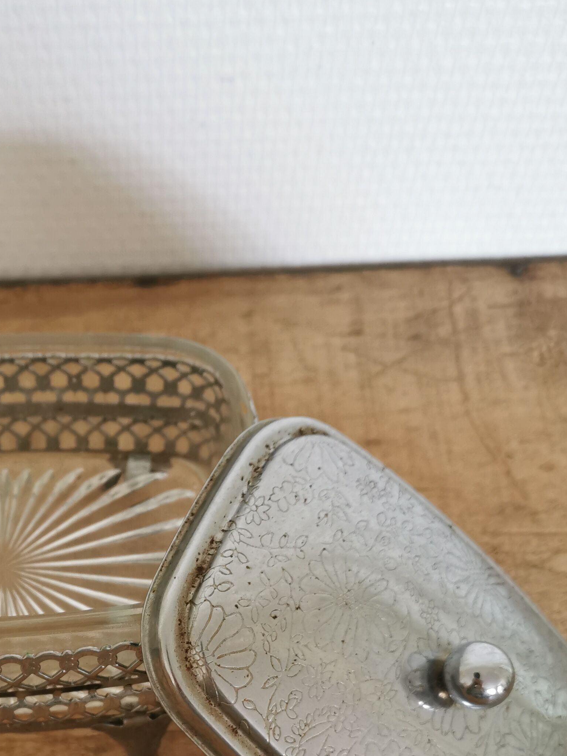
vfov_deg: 38.2
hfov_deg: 29.5
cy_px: 606
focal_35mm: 48
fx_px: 1048
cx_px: 110
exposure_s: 1/50
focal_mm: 5.58
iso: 160
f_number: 1.8
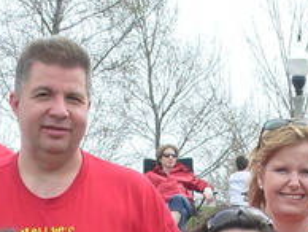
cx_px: 216
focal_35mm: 267
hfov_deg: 7.4
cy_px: 386
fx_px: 2379
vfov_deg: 5.5
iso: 80
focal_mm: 12
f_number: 3.9
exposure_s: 1/500
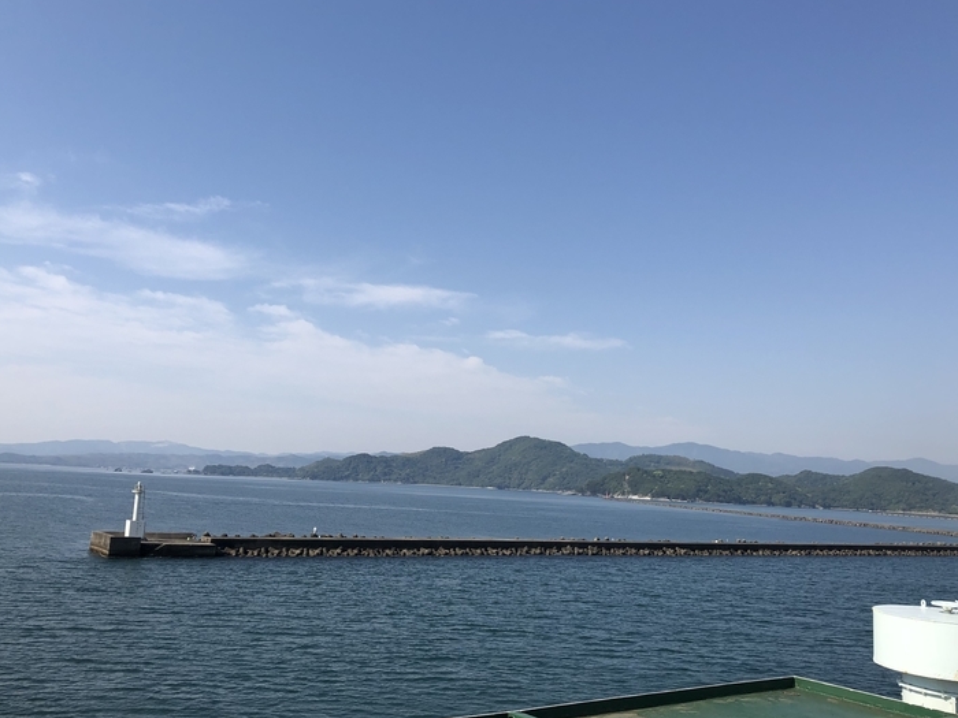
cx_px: 458
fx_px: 886
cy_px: 354
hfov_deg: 56.8
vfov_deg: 44.2
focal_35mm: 32
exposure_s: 1/2825
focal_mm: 3.99
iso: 20
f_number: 1.8
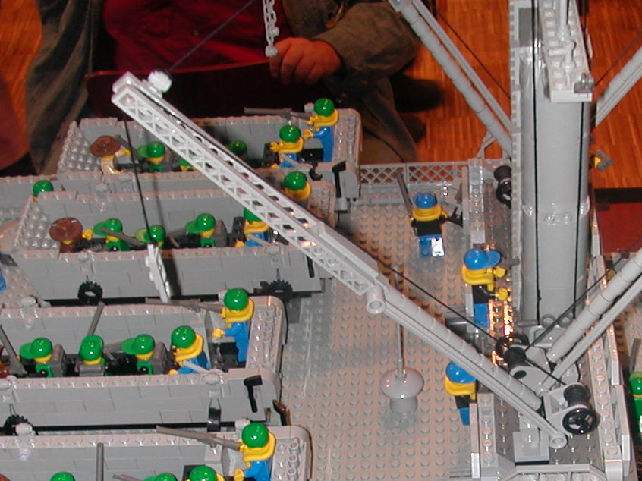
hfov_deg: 27.6
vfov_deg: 20.5
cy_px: 442
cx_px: 437
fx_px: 1298
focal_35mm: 70
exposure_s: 1/59.9
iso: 100
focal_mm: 5.6
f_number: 2.7
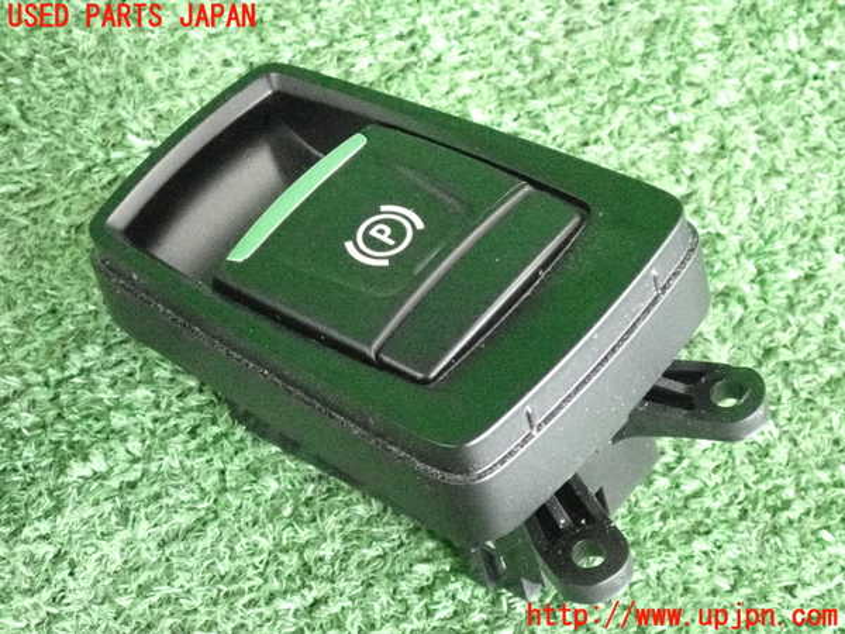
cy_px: 317
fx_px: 2441
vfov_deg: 14.8
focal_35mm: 100
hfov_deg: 19.6
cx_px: 422
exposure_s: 1/125
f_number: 4.9
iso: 10000
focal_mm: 18
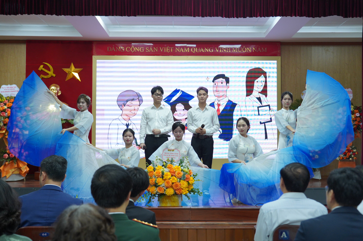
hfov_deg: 46.4
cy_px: 120
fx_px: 423
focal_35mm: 42
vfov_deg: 31.8
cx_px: 182
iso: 2000
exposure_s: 1/160
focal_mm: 42
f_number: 4
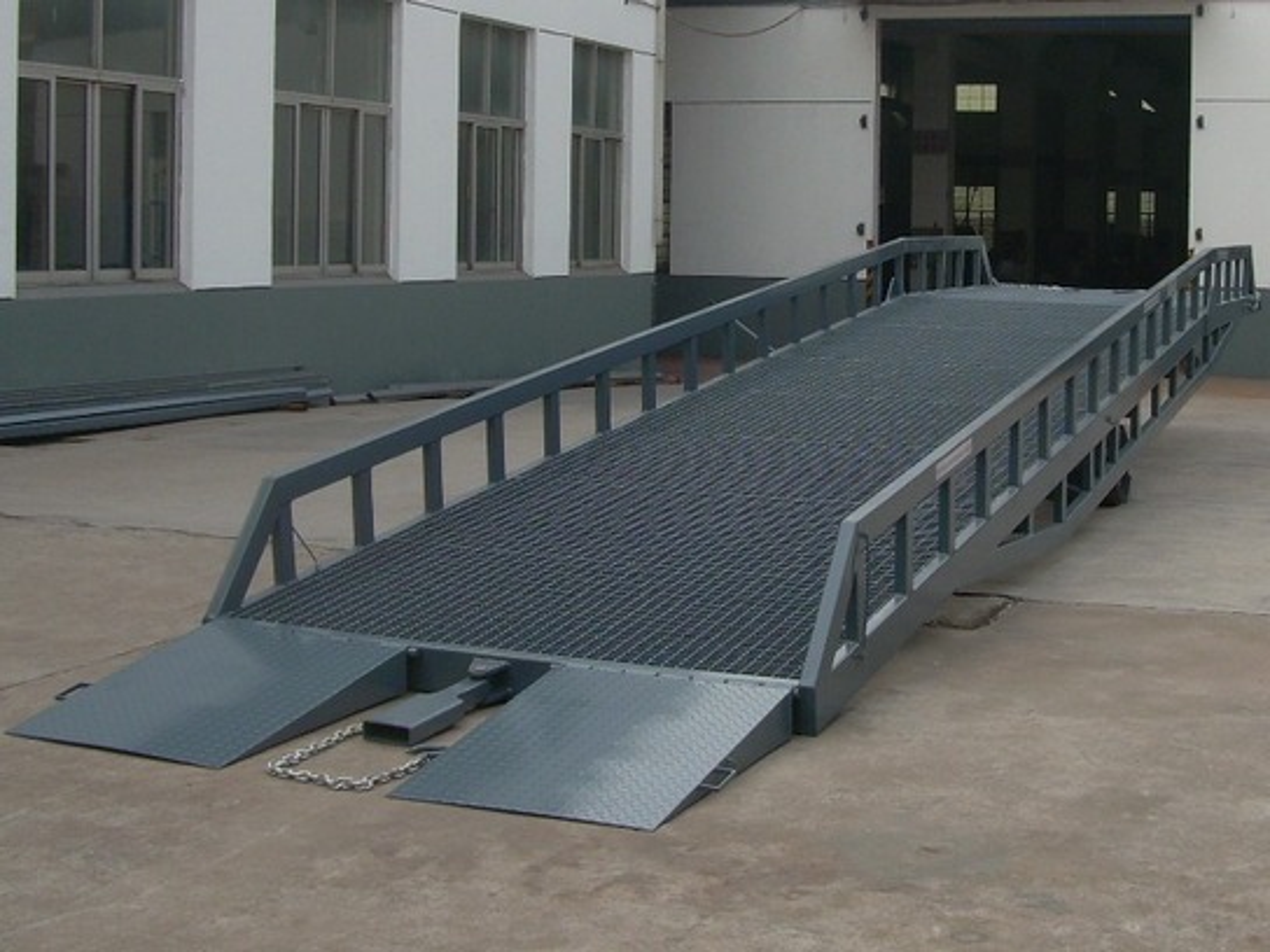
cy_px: 476
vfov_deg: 37.7
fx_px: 1394
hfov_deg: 49.0
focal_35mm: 38
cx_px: 635
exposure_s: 1/193
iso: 50
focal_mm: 6.3
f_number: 4.6
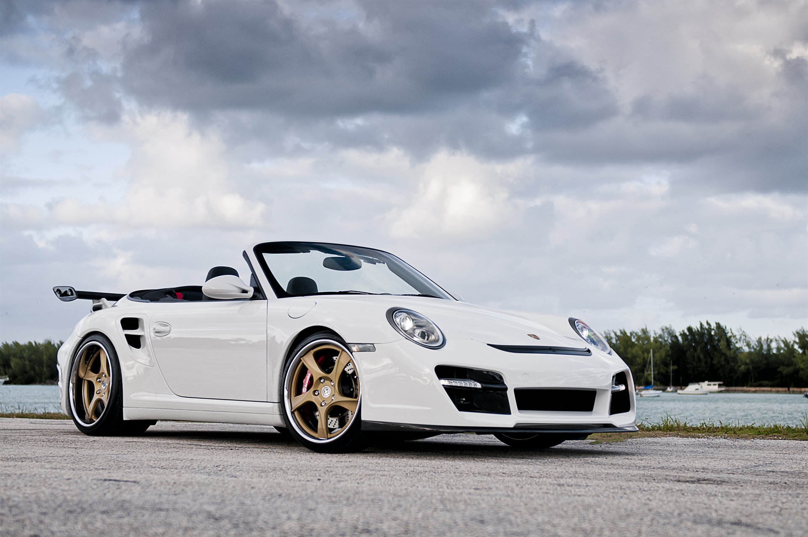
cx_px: 404
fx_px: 1513
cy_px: 268
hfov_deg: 29.9
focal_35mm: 68
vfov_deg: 20.1
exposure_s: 1/320
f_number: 2.8
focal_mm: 45
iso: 200
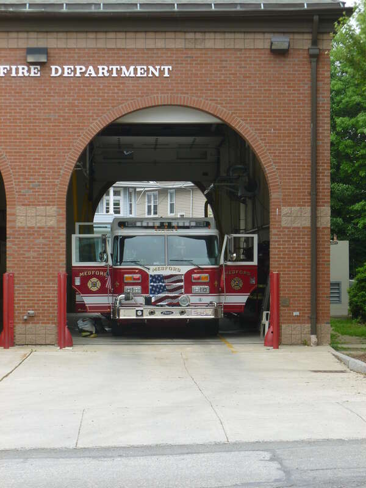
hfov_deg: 13.6
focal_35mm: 109
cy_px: 244
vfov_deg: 18.0
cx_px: 183
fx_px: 1537
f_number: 4.8
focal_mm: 19.5
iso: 100
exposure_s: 1/80
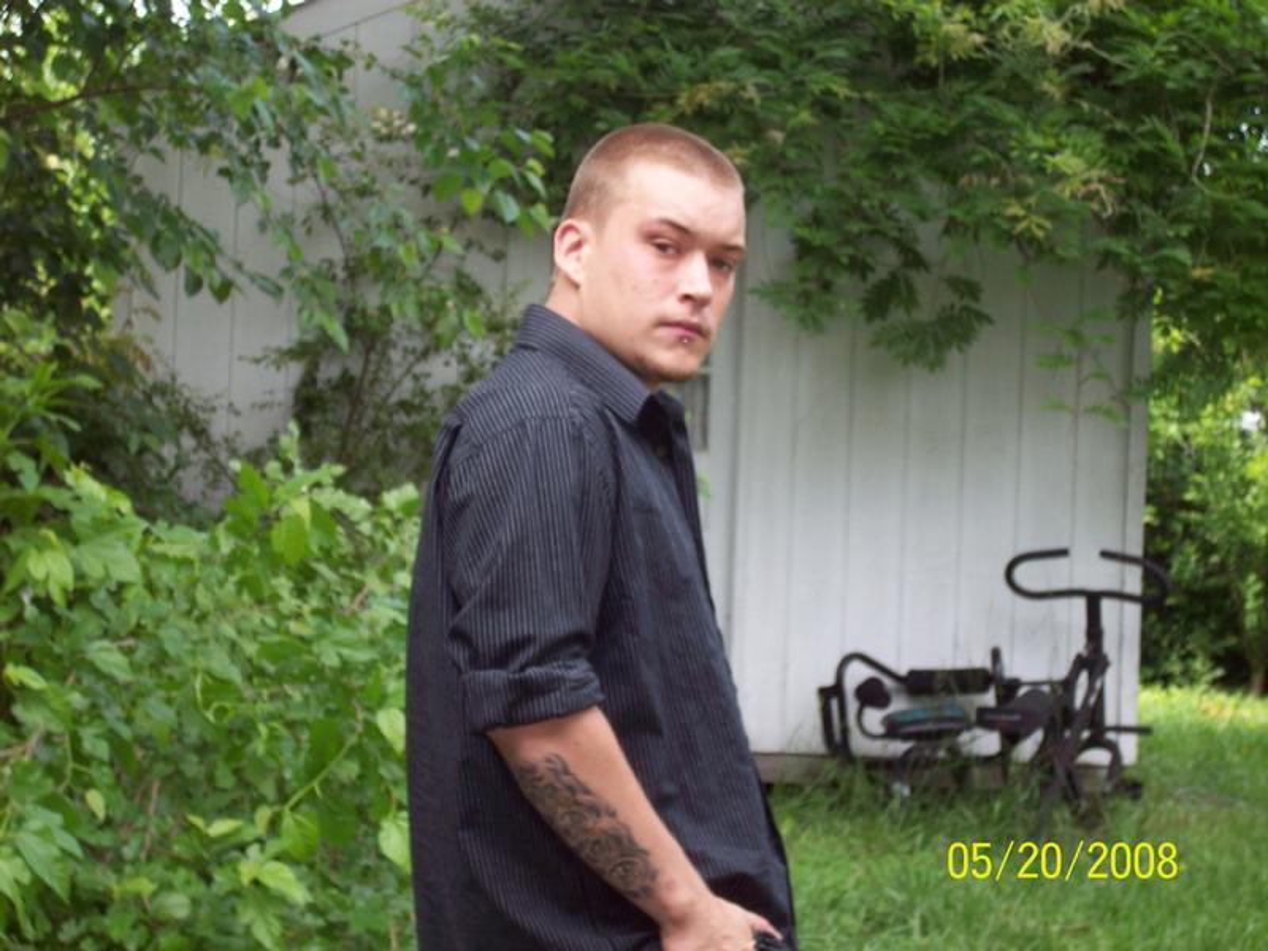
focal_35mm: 92
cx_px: 634
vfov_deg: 16.1
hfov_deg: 21.3
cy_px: 476
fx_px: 3370
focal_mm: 15.3
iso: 80
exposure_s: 1/114
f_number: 4.7
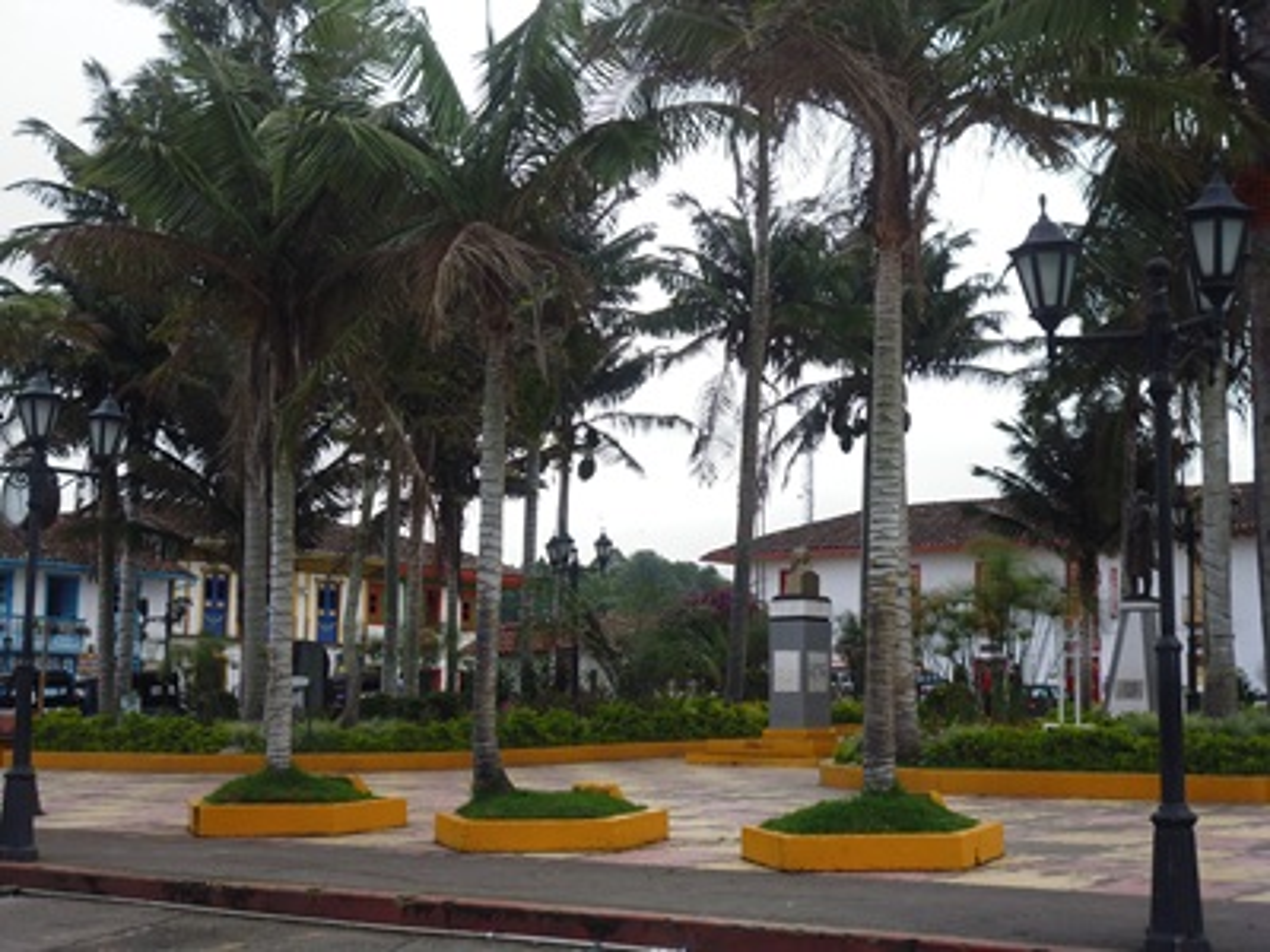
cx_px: 635
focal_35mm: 60
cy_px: 476
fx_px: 2201
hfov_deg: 32.2
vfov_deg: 24.4
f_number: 4.5
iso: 100
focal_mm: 10.6
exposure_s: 1/320
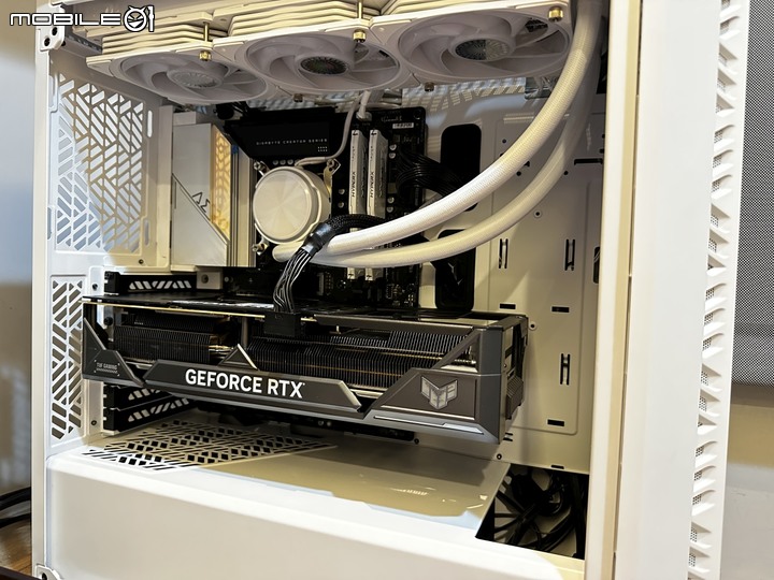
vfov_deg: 56.8
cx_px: 387
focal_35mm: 24
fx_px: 537
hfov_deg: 71.6
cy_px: 290
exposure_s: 1/40
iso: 800
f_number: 1.78
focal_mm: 6.86
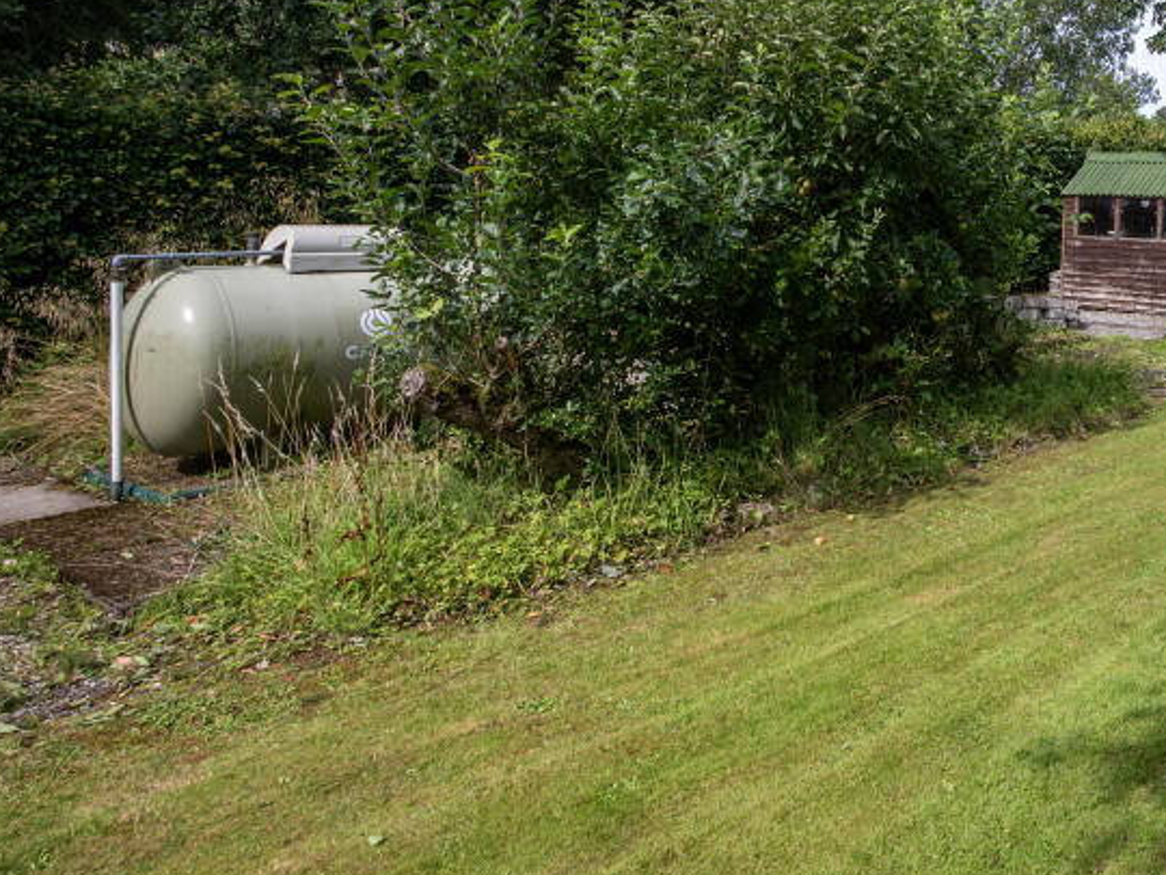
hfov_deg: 50.3
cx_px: 1095
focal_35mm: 31
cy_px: 293
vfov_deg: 44.8
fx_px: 1044
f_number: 8
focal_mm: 17
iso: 400
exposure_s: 1/640
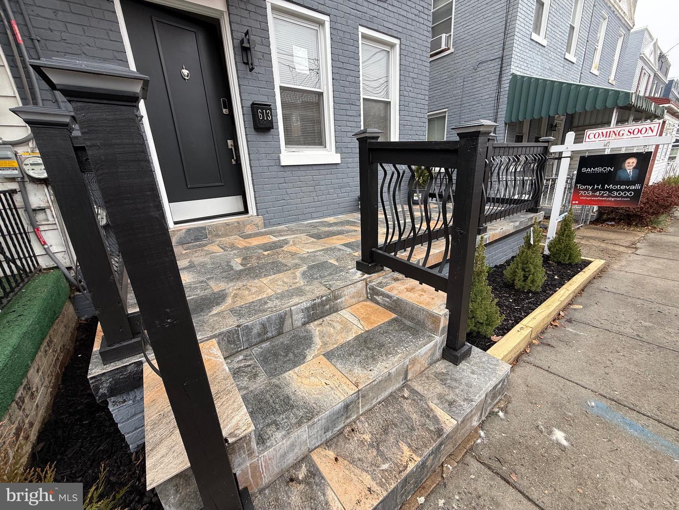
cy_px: 255
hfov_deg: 102.1
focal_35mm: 14
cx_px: 340
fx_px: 275
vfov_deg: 85.7
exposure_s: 1/342
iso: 50
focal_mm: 2.22
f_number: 2.2
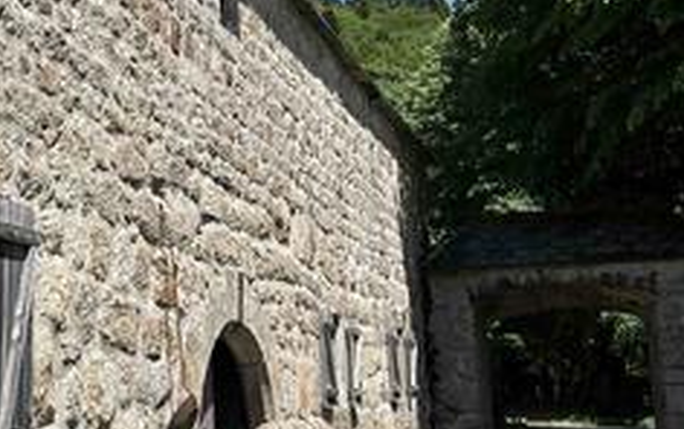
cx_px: 183
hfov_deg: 29.0
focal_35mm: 70
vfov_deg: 18.6
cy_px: 119
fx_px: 1306
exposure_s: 1/2463
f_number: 1.6
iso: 50
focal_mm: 5.1
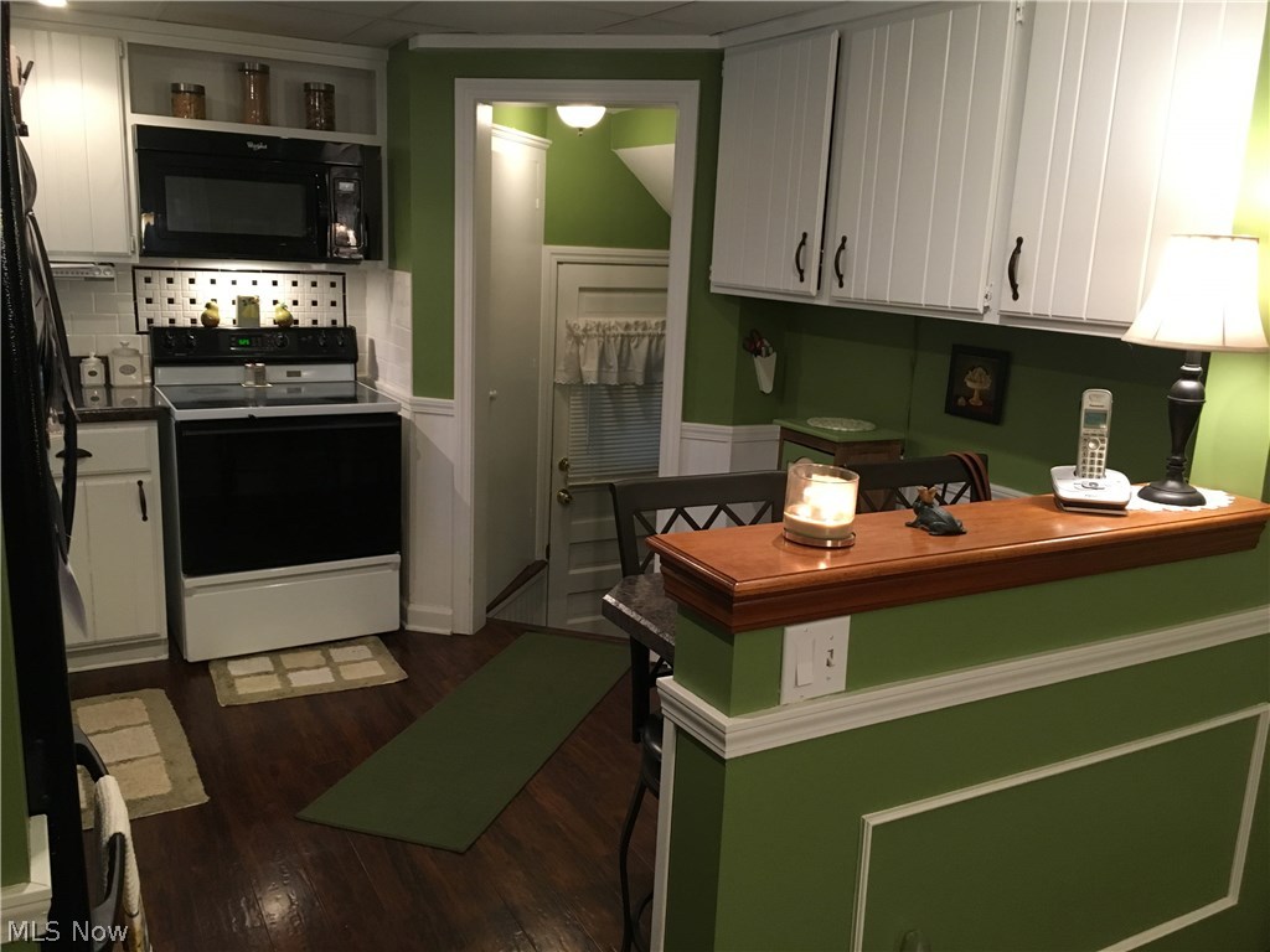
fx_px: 1064
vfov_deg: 48.2
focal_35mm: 29
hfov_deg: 61.7
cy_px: 476
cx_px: 635
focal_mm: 4.15
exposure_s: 1/24
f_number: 2.2
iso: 200
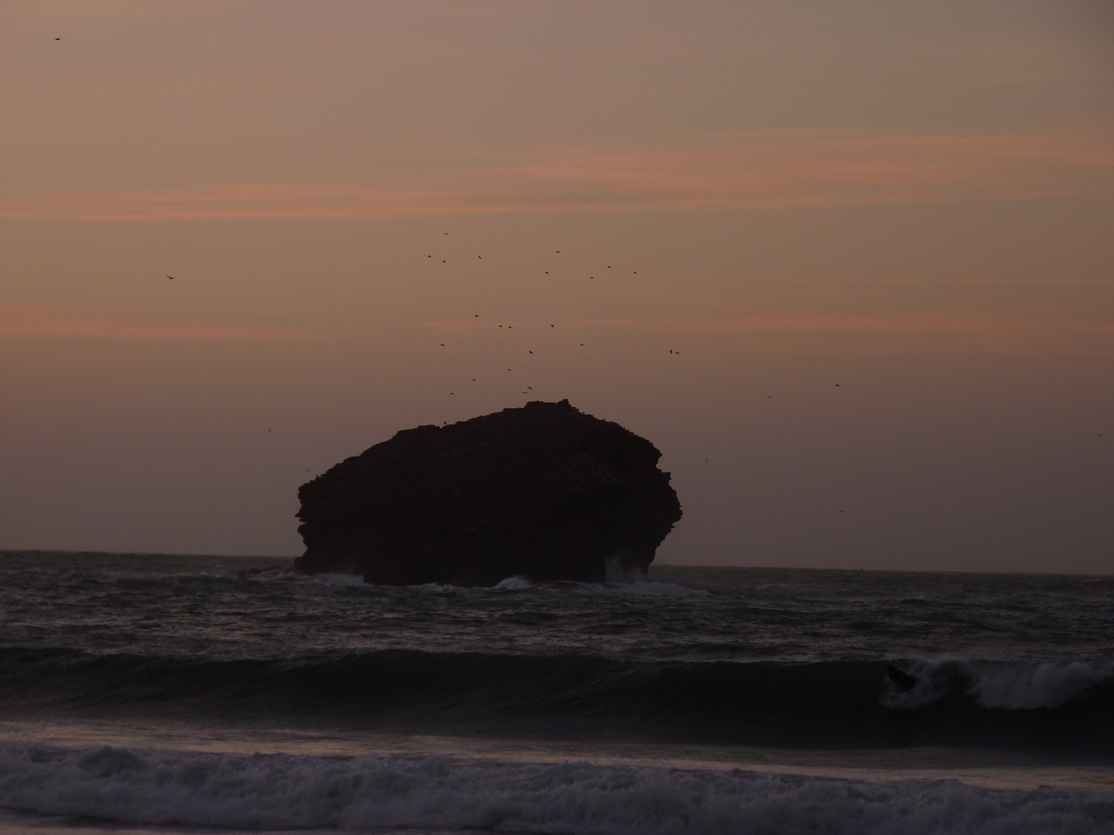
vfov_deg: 8.1
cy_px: 418
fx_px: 5921
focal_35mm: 184
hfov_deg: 10.7
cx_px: 557
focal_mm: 32.7
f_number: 3.7
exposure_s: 1/60
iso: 80
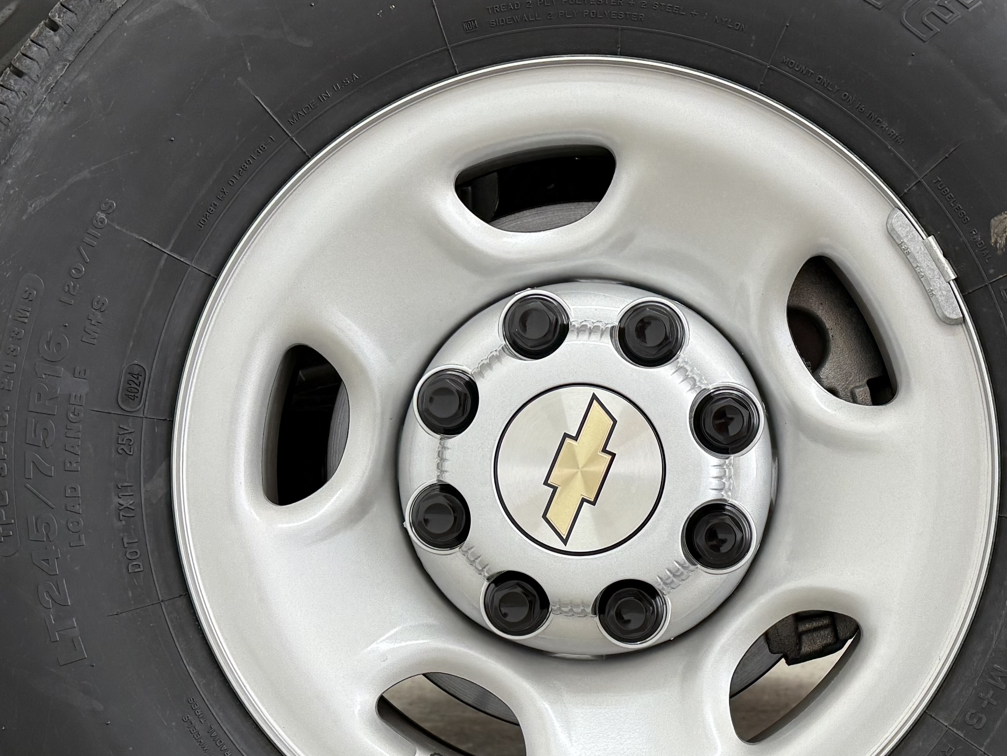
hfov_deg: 34.3
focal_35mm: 56
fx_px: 1629
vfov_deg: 26.1
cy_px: 443
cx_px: 594
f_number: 1.78
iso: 160
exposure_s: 1/120
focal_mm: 6.76
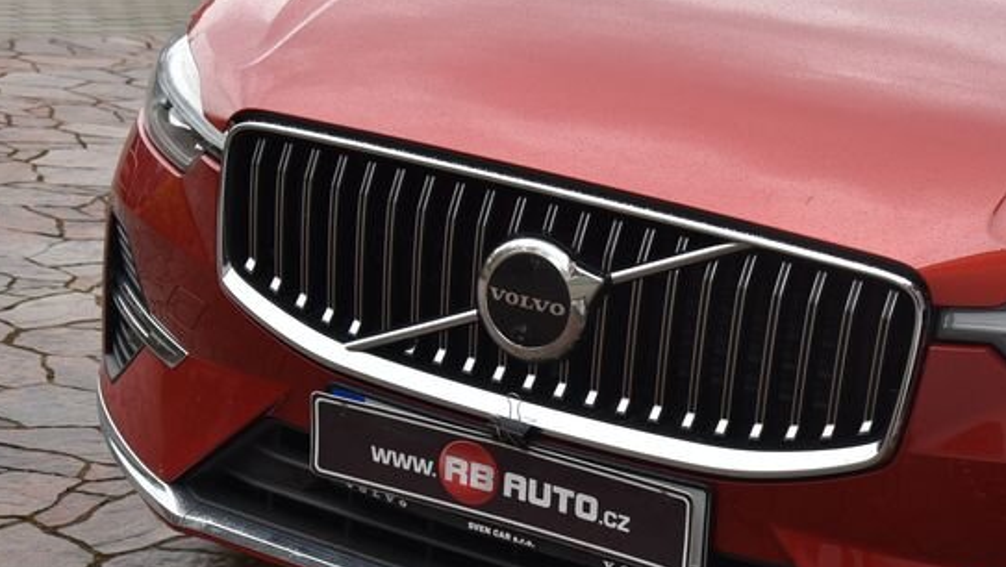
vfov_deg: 15.3
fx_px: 2108
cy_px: 267
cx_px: 897
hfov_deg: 26.0
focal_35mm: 79
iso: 500
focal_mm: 40
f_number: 7.1
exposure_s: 1/200
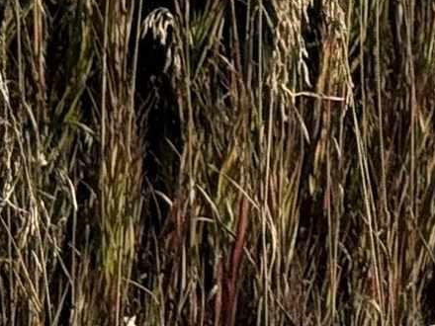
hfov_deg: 5.7
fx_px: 4210
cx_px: 947
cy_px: -780
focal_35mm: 335
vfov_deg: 4.2
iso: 80
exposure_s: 1/11364
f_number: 1.78
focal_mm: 6.76
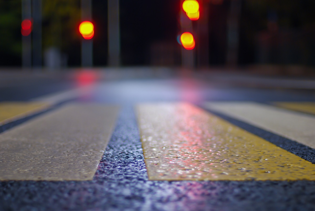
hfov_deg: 27.0
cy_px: 106
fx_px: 657
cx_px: 158
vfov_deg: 18.2
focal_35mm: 75
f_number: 1.4
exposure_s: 1/20
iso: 100
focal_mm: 50
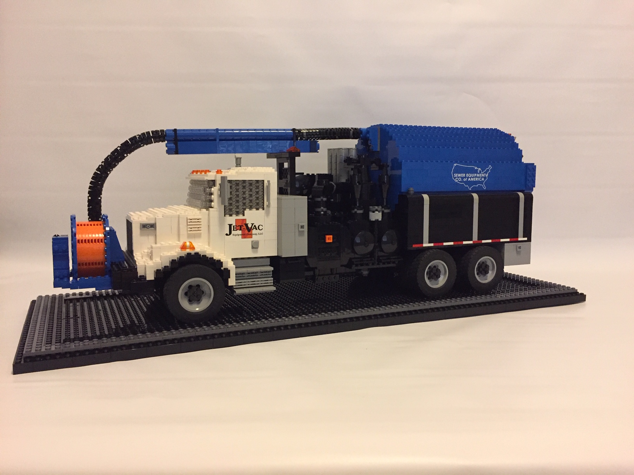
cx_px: 317
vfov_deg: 48.2
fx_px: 531
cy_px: 238
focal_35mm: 29
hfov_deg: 61.7
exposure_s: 1/30
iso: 320
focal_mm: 4.15
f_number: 2.2
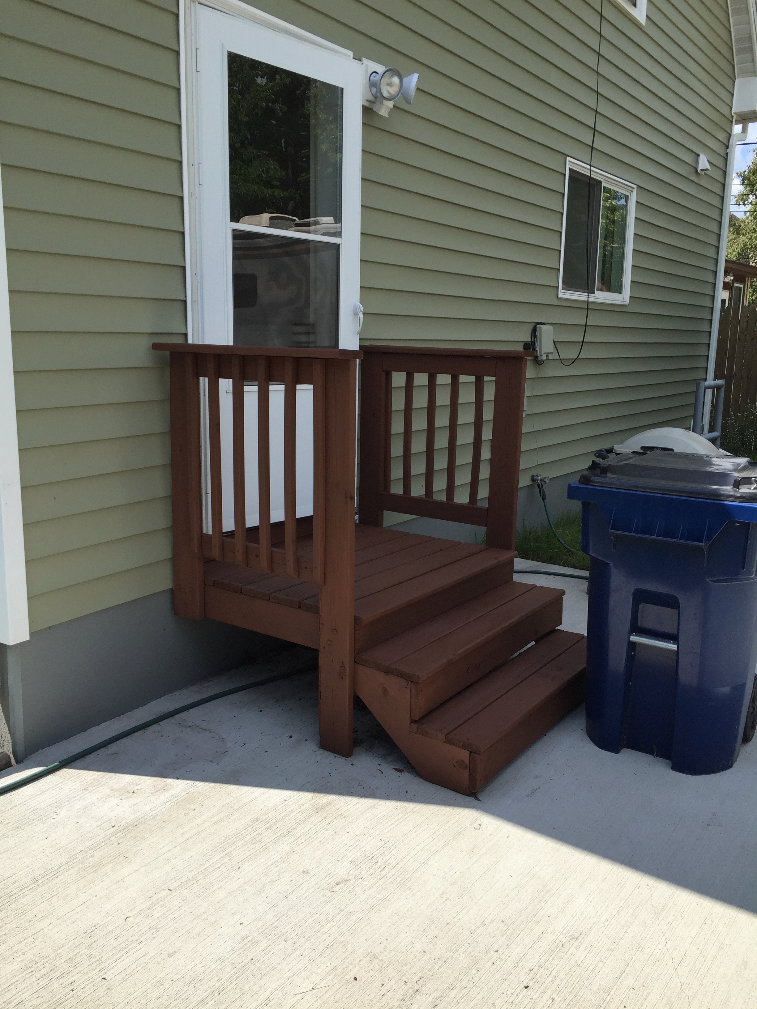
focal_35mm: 29
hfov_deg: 48.2
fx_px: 846
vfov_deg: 61.7
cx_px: 378
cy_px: 504
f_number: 2.2
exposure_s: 1/1236
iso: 32
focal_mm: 4.15
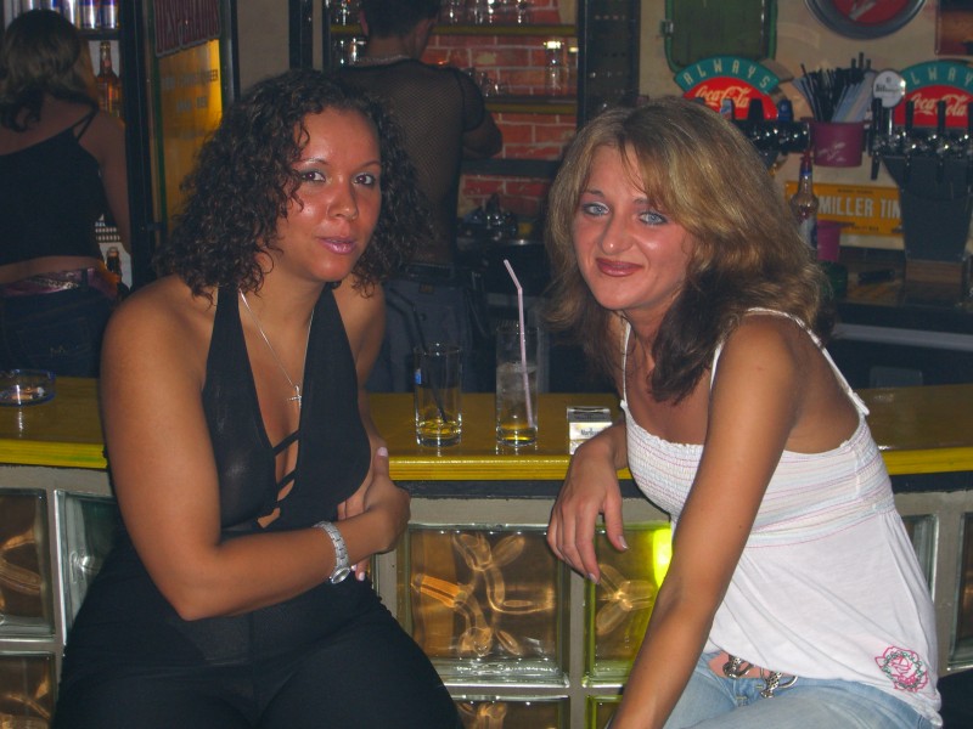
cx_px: 486
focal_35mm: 68
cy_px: 364
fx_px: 1911
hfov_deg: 28.6
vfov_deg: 21.6
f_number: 4
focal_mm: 14.2
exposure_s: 1/60
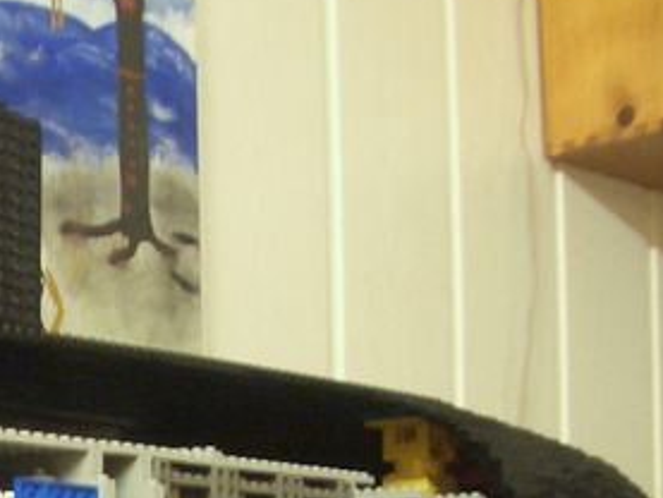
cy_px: 606
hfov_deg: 18.1
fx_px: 1935
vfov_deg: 14.2
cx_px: -211
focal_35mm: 101
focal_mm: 5.8
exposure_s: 1/8
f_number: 2.6
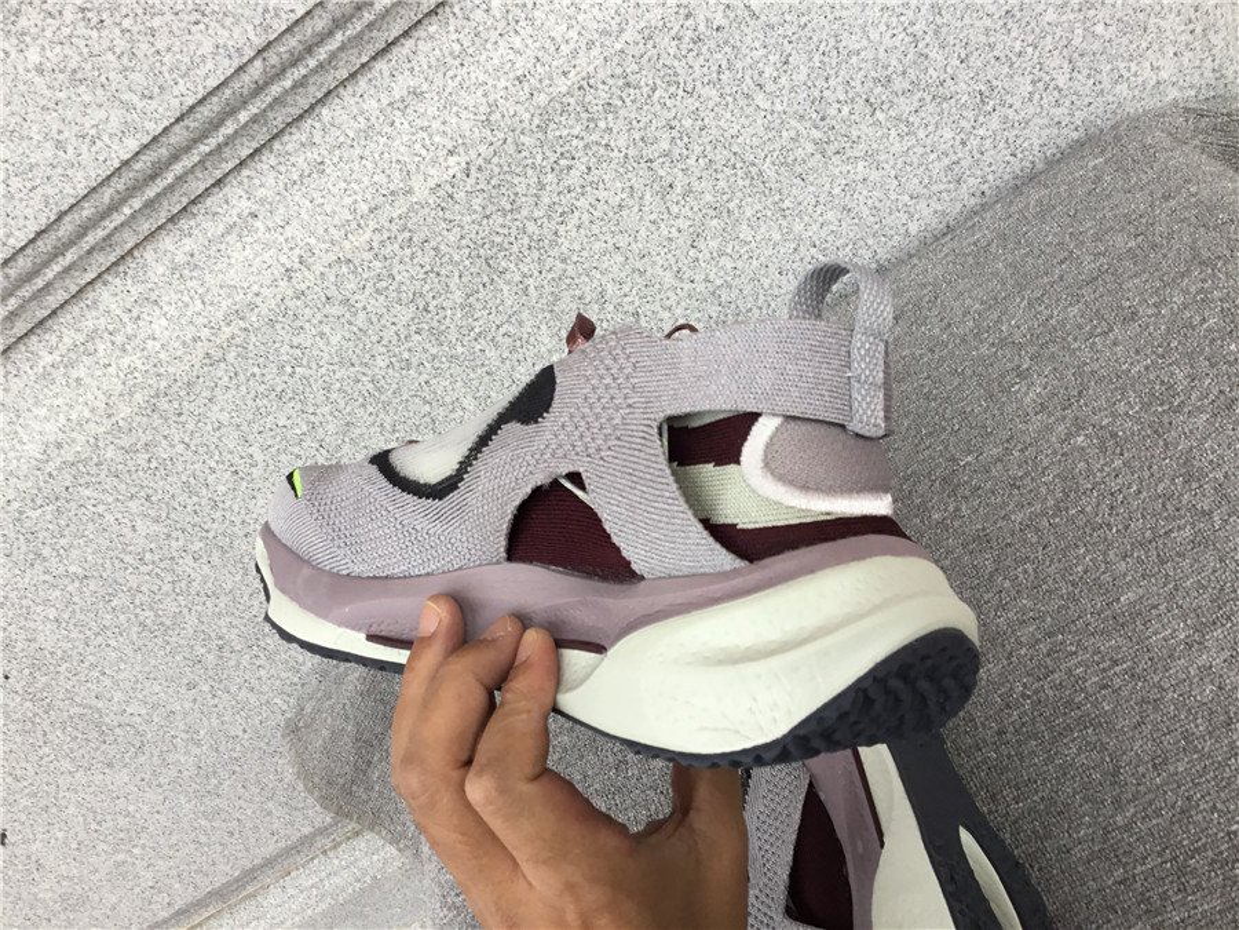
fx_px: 1110
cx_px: 620
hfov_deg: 58.4
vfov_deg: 45.4
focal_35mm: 31
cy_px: 465
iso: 50
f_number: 2.4
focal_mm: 3.3
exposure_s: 1/100
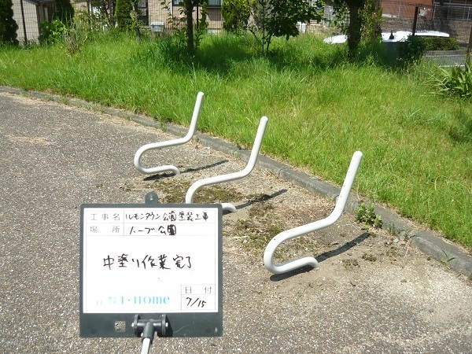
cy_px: 177
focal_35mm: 33
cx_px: 236
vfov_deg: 42.9
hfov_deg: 55.4
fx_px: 450
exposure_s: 1/125
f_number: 8
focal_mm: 5.5
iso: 100
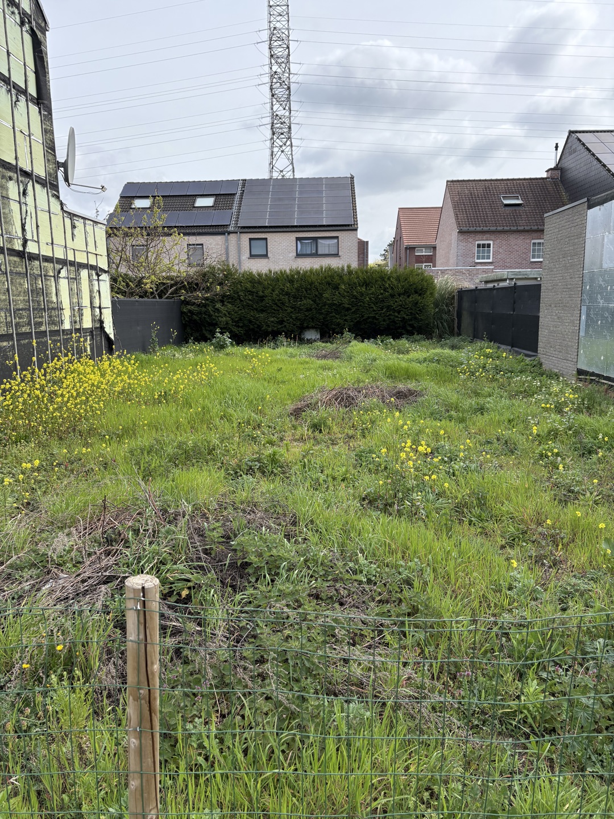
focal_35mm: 26
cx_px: 307
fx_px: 615
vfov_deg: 67.3
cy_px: 410
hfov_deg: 53.1
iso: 50
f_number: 1.6
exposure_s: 1/2141
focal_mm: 5.96
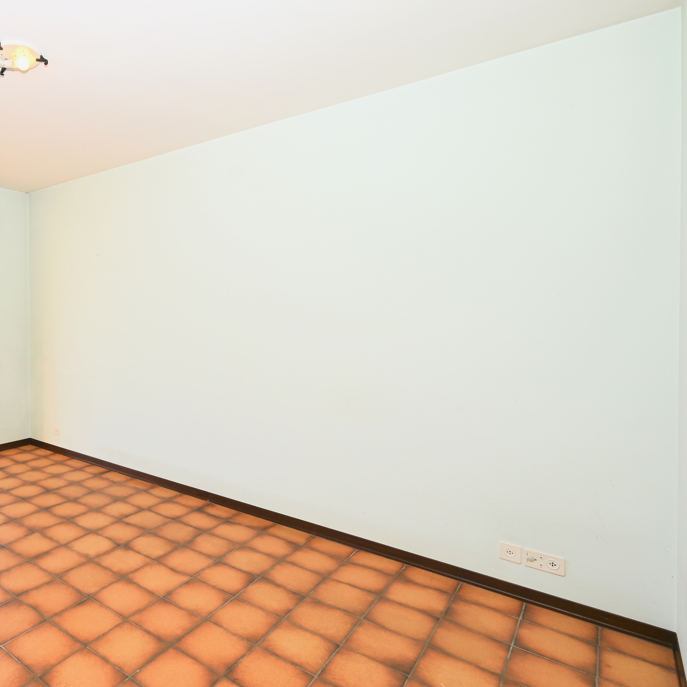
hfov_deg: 61.5
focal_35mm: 22
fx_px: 494
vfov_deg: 69.5
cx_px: 103
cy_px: 315
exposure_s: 1/125
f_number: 5.6
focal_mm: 14
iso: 180
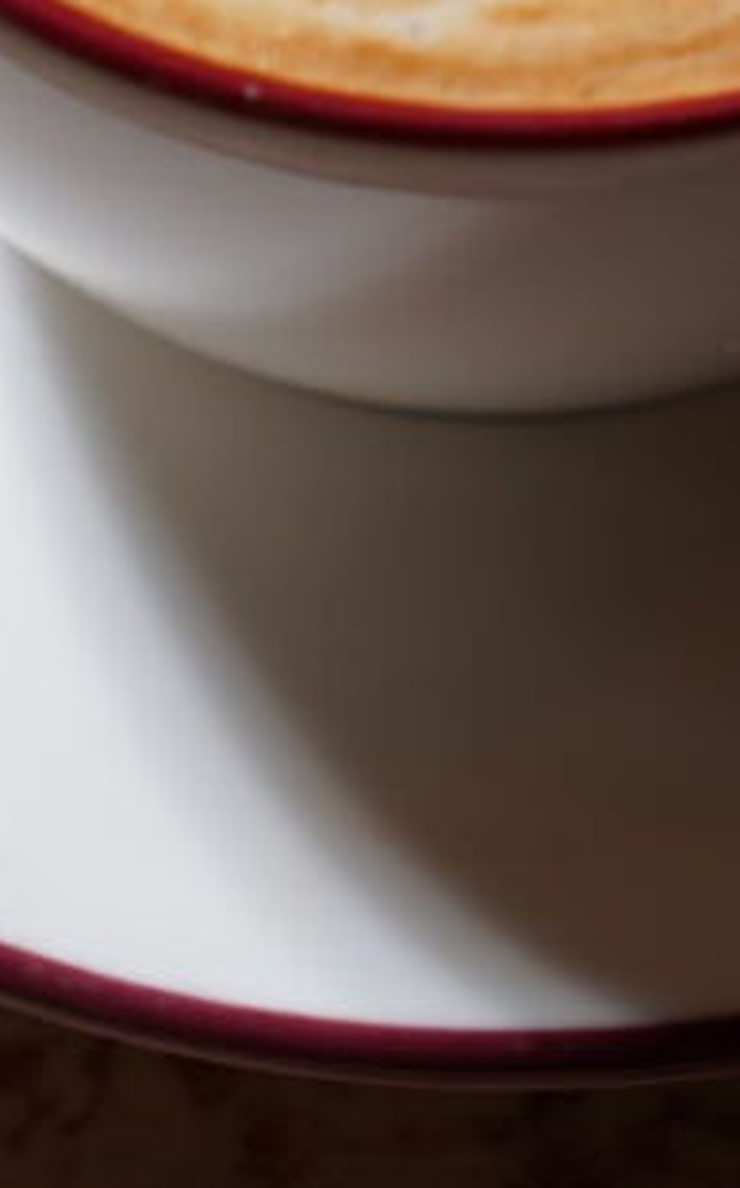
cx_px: 523
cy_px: -261
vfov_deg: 8.8
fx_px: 7637
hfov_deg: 5.5
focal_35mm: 236
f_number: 4
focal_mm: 70
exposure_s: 1/160
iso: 160
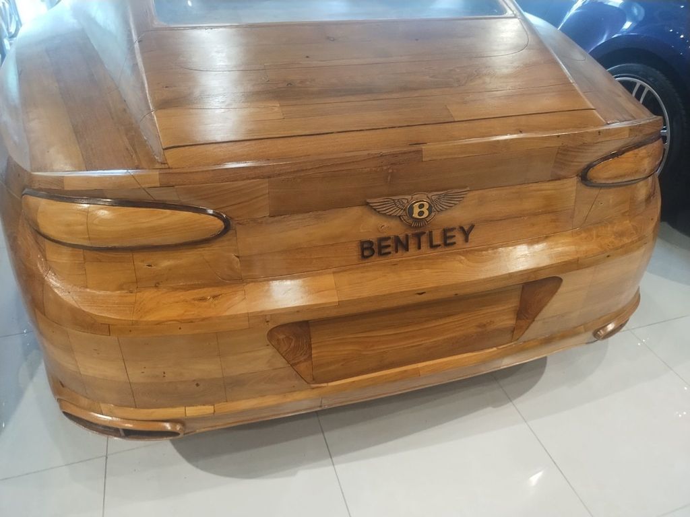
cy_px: 258
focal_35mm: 25
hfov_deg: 69.4
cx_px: 345
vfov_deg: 54.9
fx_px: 498
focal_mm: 4.71
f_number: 1.7
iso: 160
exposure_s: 1/40
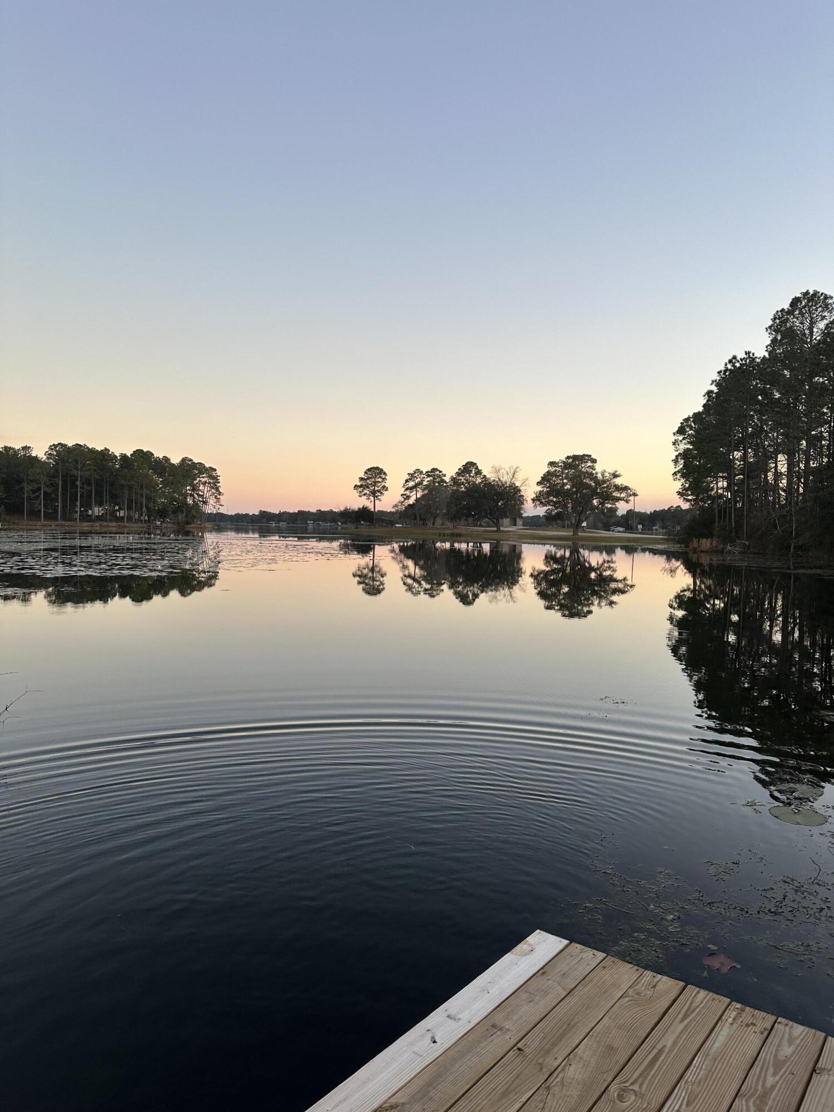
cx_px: 417
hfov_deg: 56.8
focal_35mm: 24
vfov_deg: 71.6
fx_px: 771
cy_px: 556
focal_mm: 6.86
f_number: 1.78
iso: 64
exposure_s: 1/198
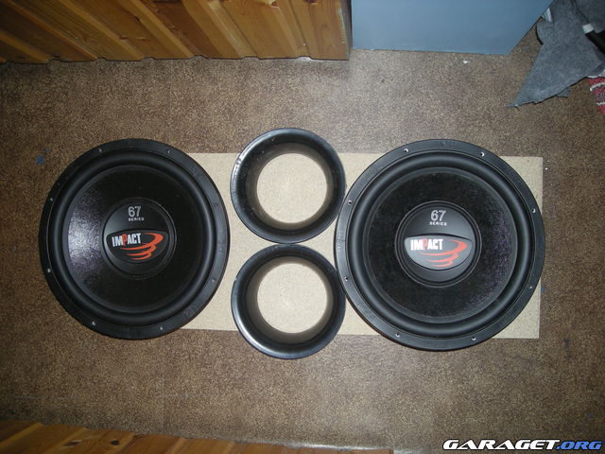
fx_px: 612
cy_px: 227
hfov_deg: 52.6
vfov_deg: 40.7
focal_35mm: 35
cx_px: 302
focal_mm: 5.7
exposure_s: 1/60
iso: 68
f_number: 2.8
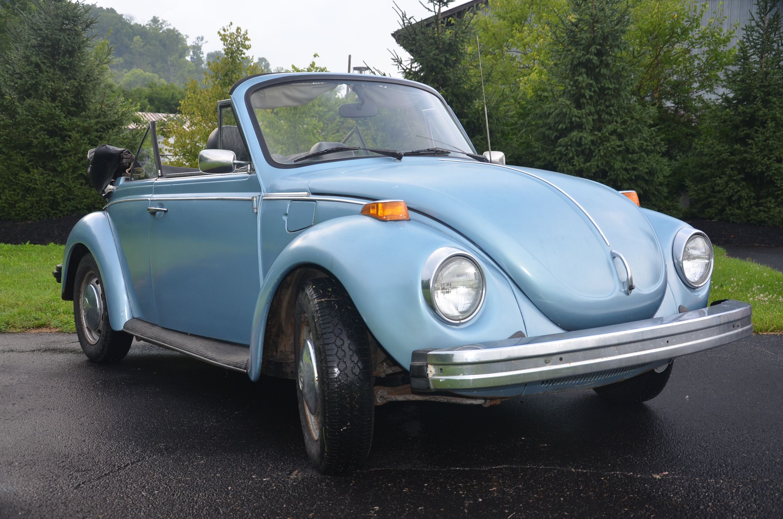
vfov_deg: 34.1
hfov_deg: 49.6
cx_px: 392
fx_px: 846
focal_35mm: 39
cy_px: 260
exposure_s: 1/60
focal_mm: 26
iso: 400
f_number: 4
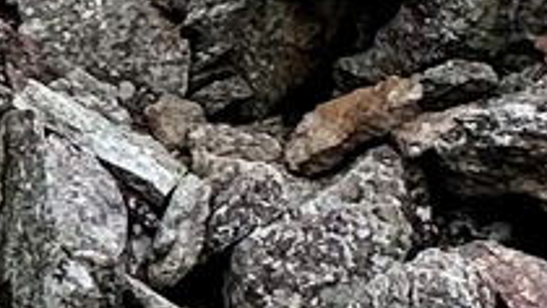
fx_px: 2161
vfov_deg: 7.6
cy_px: -412
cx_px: -727
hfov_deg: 11.9
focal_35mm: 149
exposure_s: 1/327
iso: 40
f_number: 2.2
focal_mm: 2.22
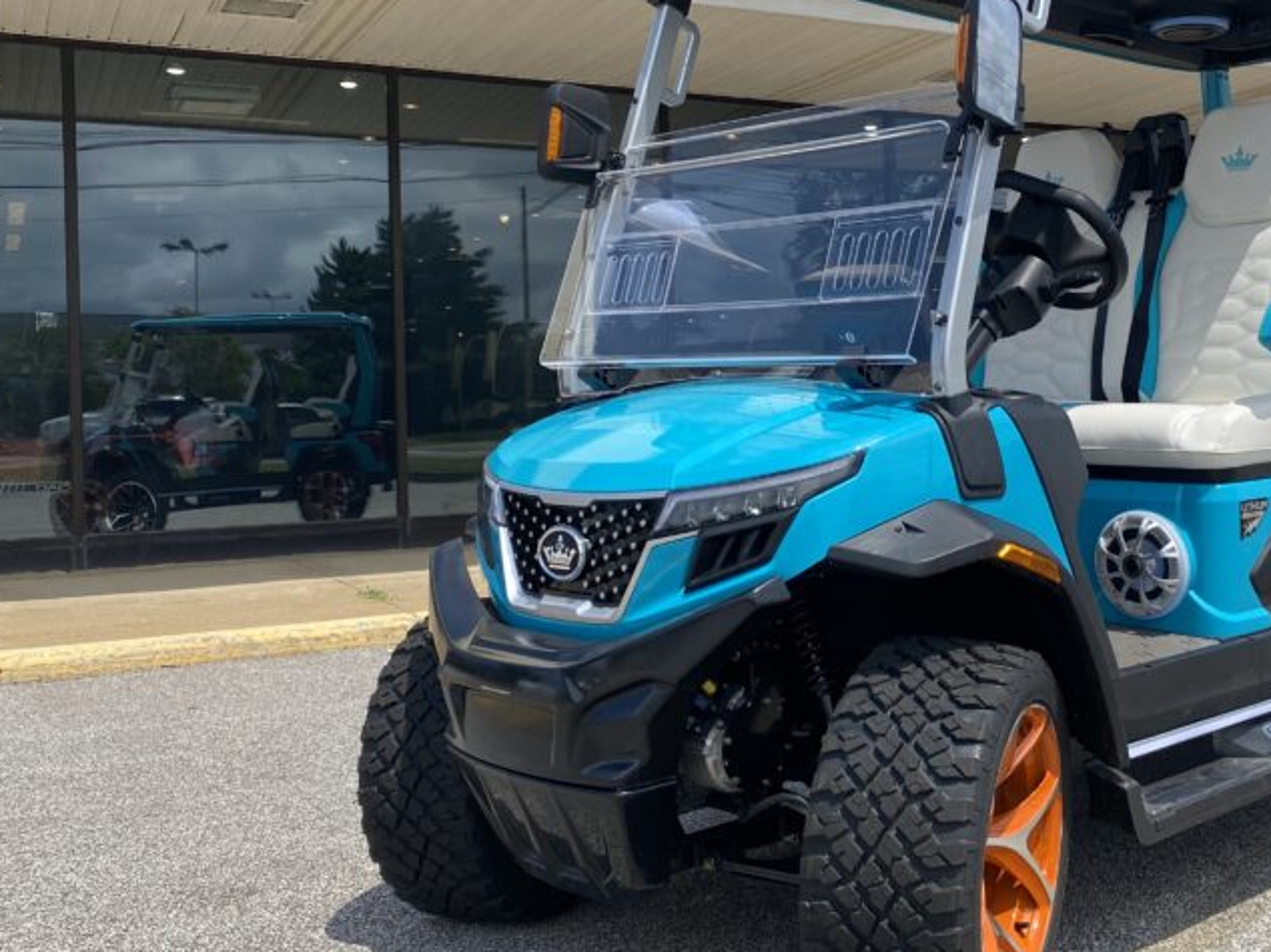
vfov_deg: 34.3
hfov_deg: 43.8
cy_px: 409
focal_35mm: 42
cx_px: 900
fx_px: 1542
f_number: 1.8
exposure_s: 1/2688
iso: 32
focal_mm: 4.25
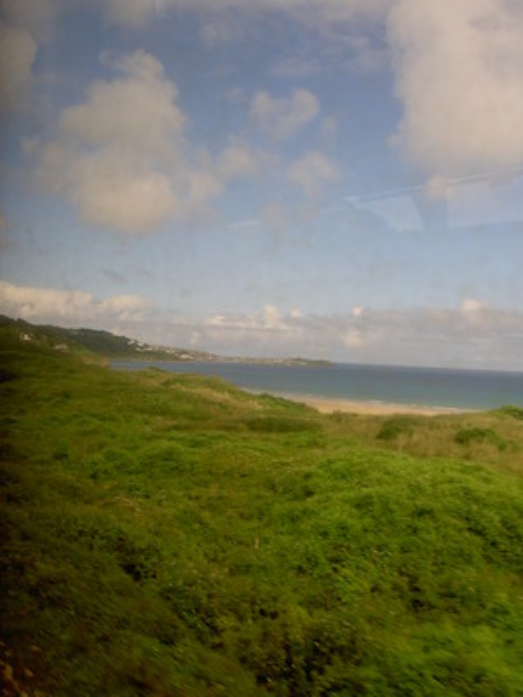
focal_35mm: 34
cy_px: 348
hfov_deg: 41.8
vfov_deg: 54.0
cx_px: 262
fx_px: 685
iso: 50
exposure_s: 1/125
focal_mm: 5.6
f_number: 4.7
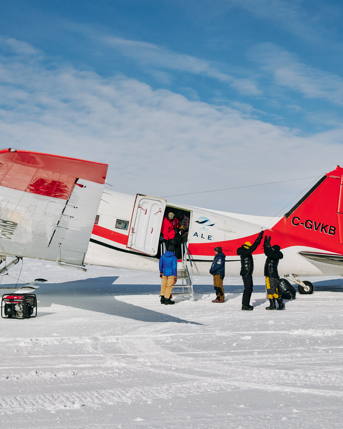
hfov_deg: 30.1
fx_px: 634
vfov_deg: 37.3
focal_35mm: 50
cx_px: 132
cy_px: 214
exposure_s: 1/1600
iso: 200
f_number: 4
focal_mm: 35
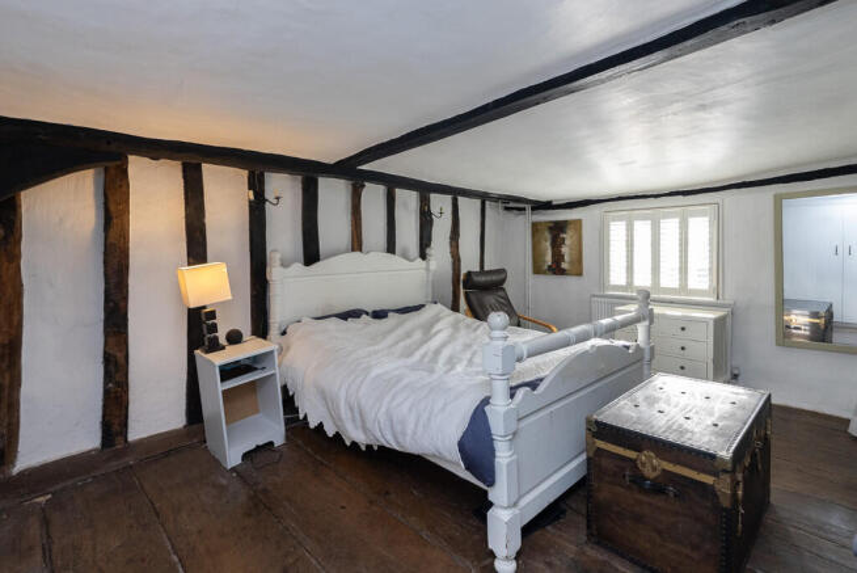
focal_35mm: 16
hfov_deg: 96.7
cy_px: 286
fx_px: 381
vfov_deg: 73.8
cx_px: 428
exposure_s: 1/30
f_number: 7.1
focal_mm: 16
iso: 1250
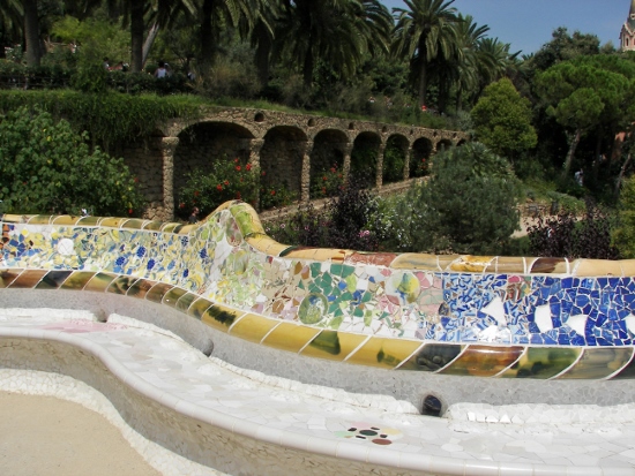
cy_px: 238
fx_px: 661
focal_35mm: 36
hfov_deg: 51.3
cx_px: 318
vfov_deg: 39.7
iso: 50
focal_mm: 6
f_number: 5.6
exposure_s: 1/640
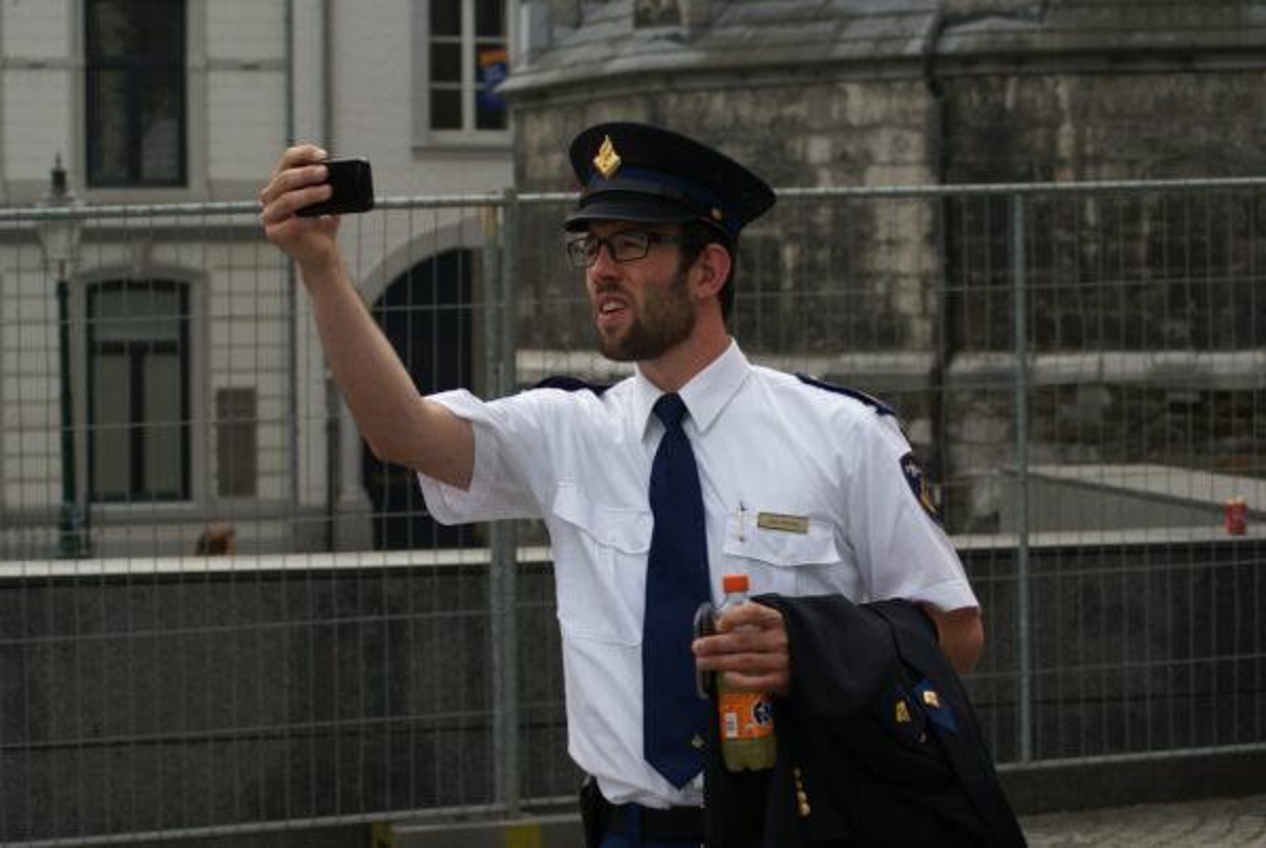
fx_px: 3698
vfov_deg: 13.1
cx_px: 633
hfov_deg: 19.4
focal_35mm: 105
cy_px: 424
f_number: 6.3
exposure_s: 1/320
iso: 100
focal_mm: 70
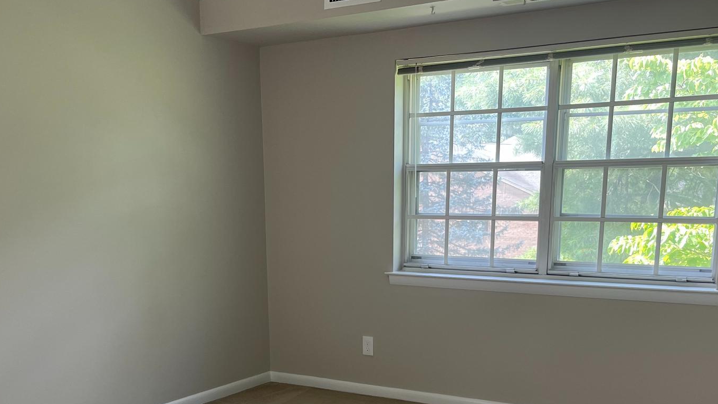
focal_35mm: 41
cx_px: 322
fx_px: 780
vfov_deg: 27.9
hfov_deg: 49.3
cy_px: 365
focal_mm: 5.1
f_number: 1.6
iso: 80
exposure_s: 1/120
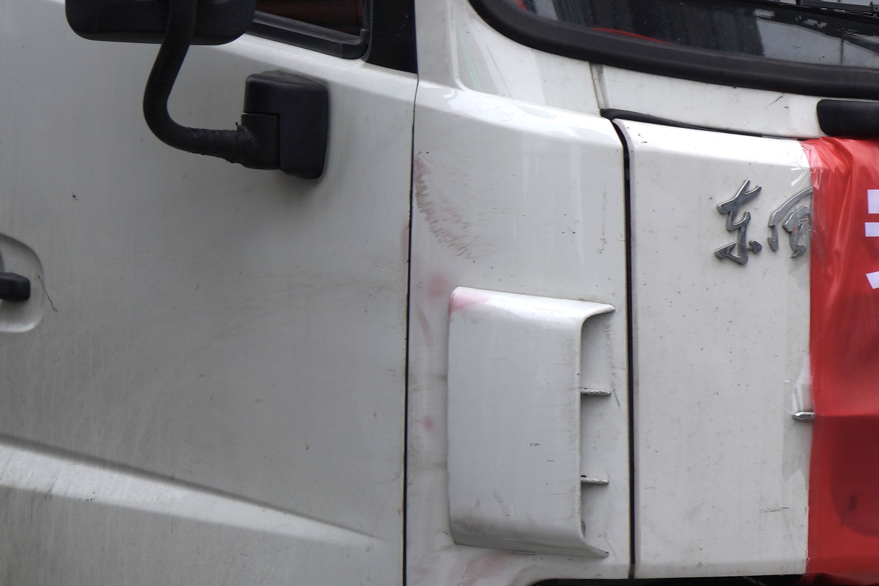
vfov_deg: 9.4
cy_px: 242
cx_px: 1242
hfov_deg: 13.4
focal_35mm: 146
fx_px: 3564
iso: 100
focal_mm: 49
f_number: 4
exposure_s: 1/200
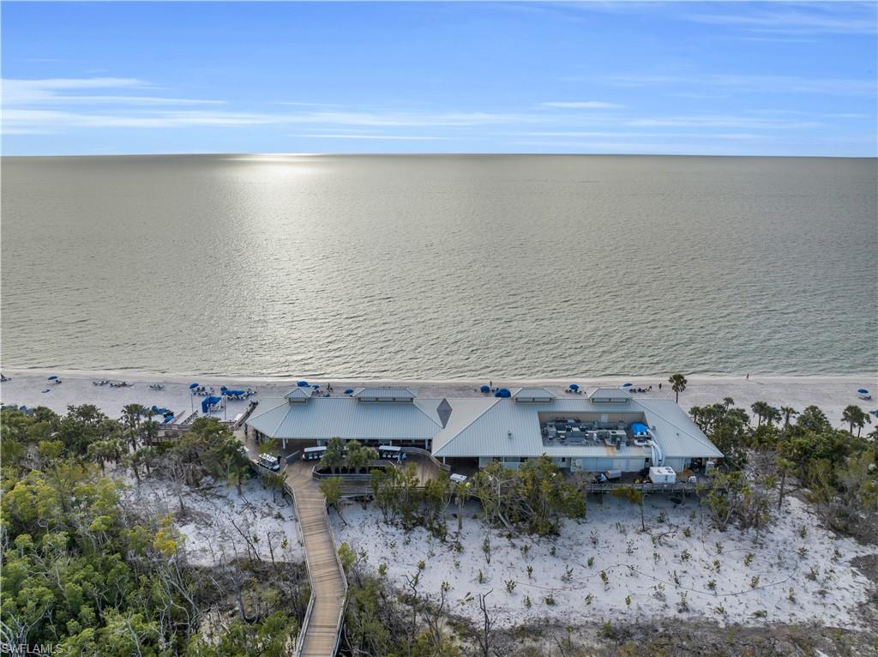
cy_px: 328
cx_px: 439
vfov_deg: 56.7
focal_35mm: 24
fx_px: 608
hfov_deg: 71.6
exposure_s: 1/100
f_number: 4
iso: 100
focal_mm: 12.29
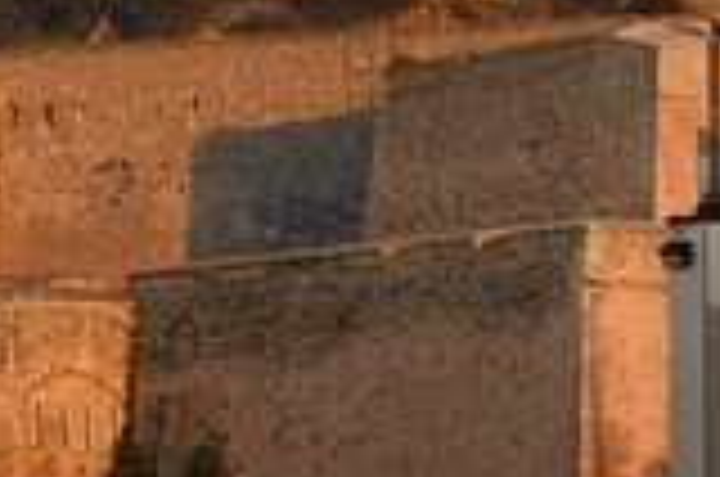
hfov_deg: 3.9
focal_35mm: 526
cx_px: -14
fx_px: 10499
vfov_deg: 2.6
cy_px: -4
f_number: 7.1
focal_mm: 200
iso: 200
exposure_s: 1/320
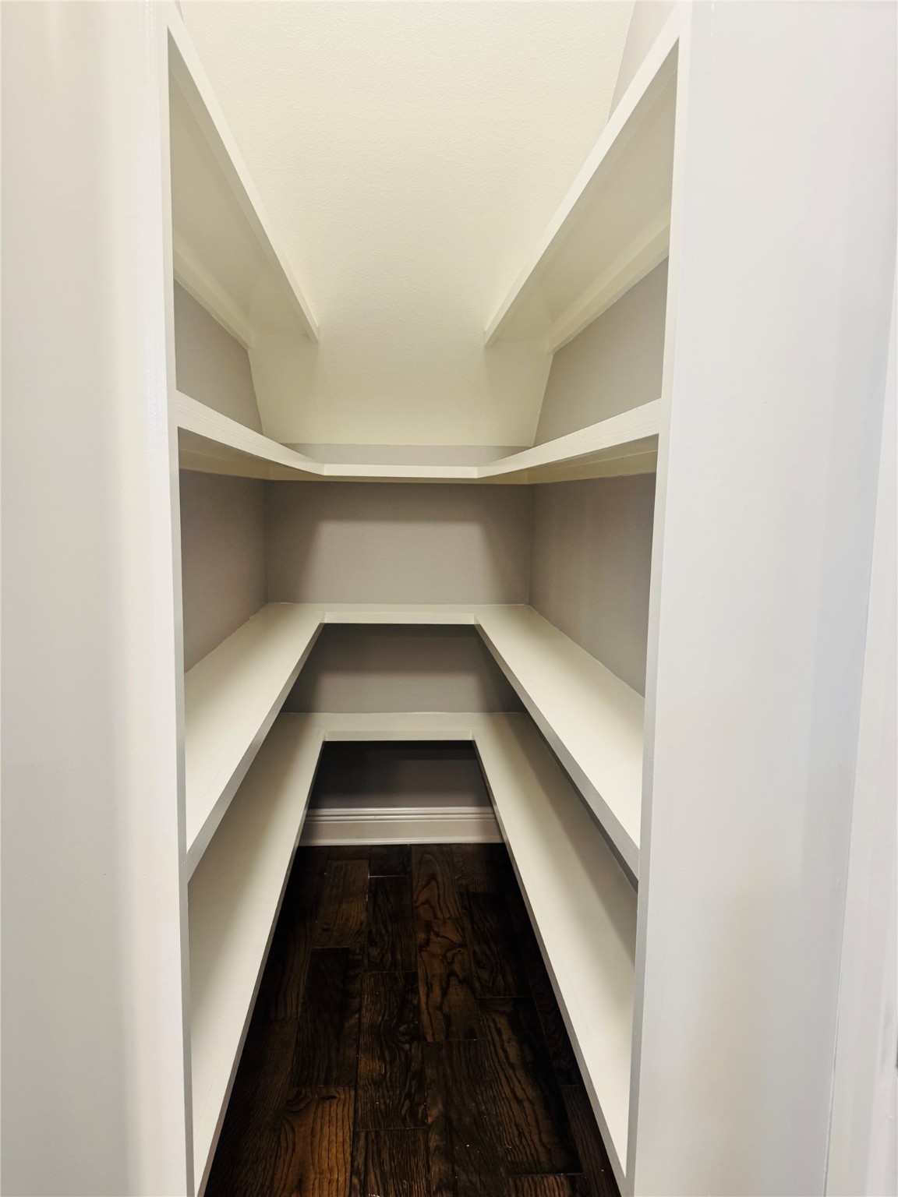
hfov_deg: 56.8
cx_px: 449
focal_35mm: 24
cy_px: 598
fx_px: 830
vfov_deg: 71.6
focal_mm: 6.76
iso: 160
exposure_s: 1/60
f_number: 1.78
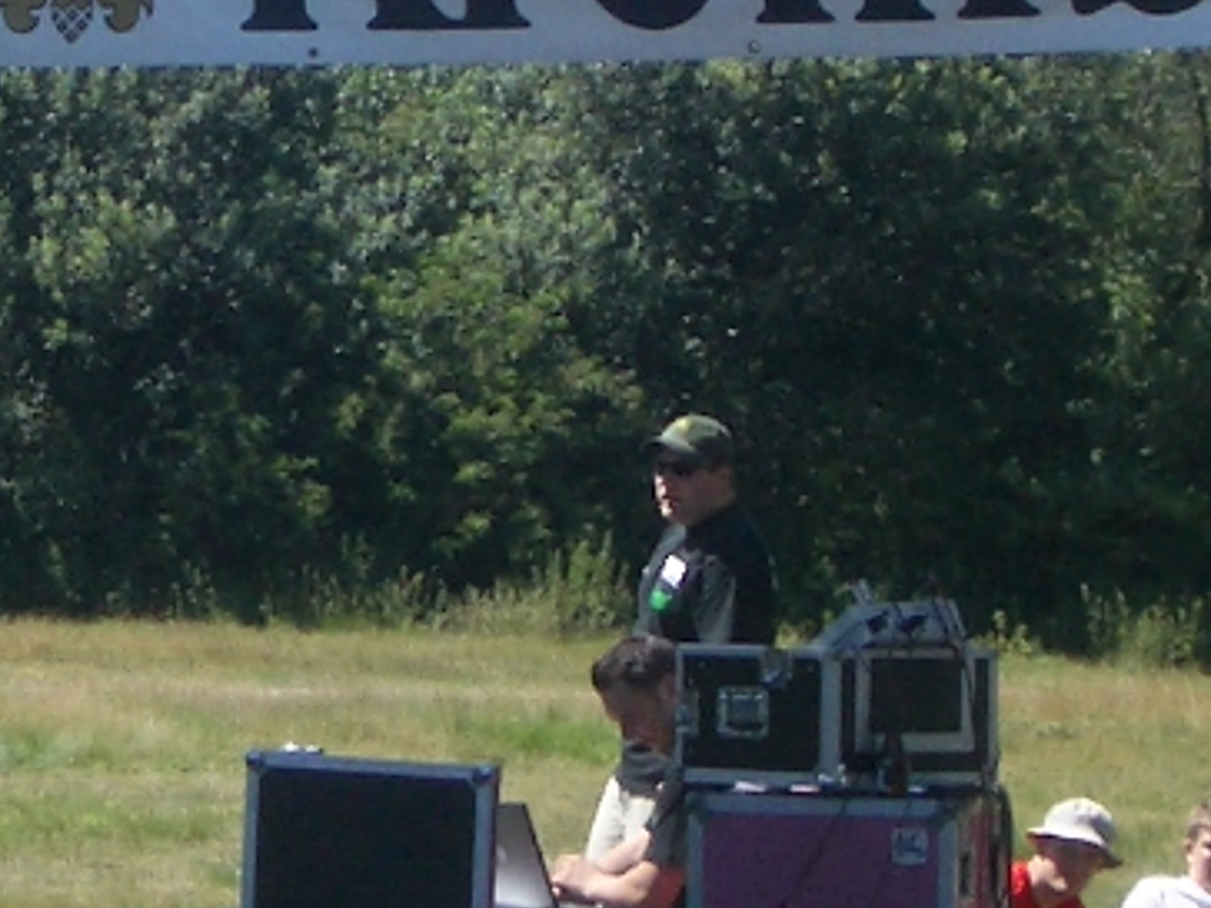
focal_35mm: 154
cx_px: 236
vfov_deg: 9.6
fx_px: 5388
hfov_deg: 12.8
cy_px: 259
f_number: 4.3
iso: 50
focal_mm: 5.8
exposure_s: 1/400
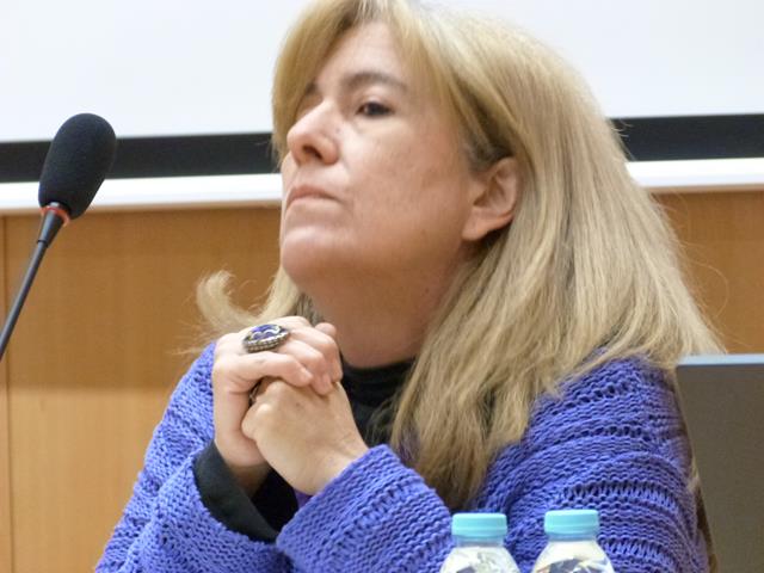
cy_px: 286
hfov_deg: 6.1
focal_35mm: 325
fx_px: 7173
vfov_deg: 4.6
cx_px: 382
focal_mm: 58.4
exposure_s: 1/20
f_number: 4.1
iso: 800
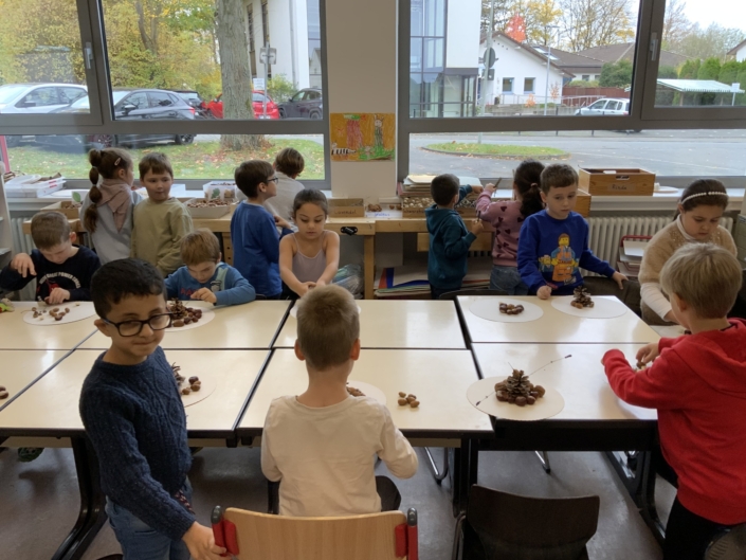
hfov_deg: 61.7
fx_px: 625
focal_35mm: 29
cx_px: 373
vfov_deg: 48.2
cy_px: 280
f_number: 1.8
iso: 64
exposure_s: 1/67
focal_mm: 3
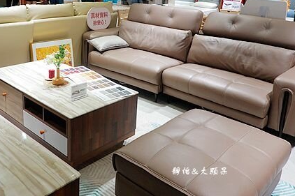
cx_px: 119
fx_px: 303
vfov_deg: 35.0
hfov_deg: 51.6
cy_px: 46
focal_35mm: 37
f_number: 2.8
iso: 160
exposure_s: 1/30
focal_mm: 9
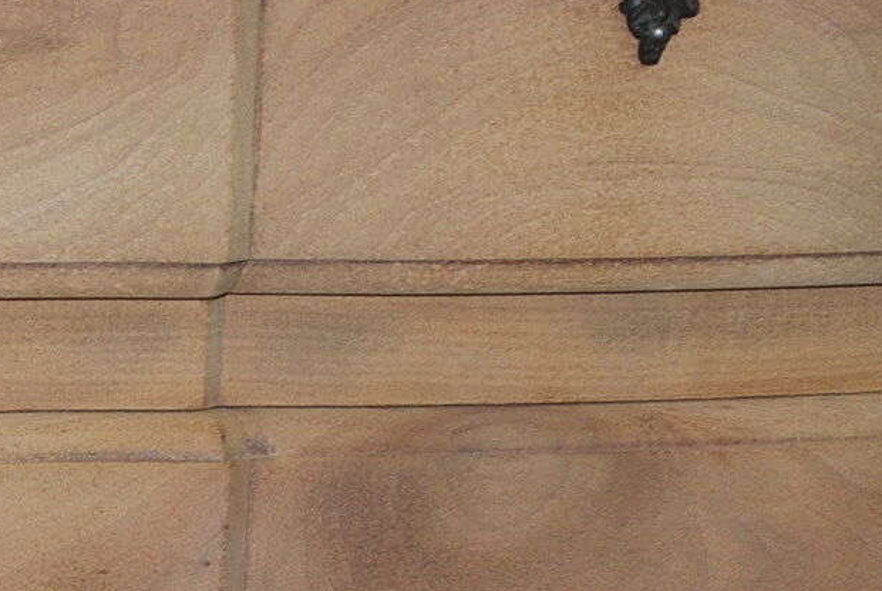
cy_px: 904
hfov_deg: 7.9
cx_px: -31
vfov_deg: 5.3
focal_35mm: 258
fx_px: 6318
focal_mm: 55
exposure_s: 1/60
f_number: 5.6
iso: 200
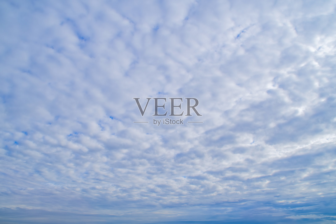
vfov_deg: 47.9
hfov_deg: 67.4
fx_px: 252
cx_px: 168
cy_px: 112
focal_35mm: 27
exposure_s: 1/320
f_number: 11
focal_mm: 18
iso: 125
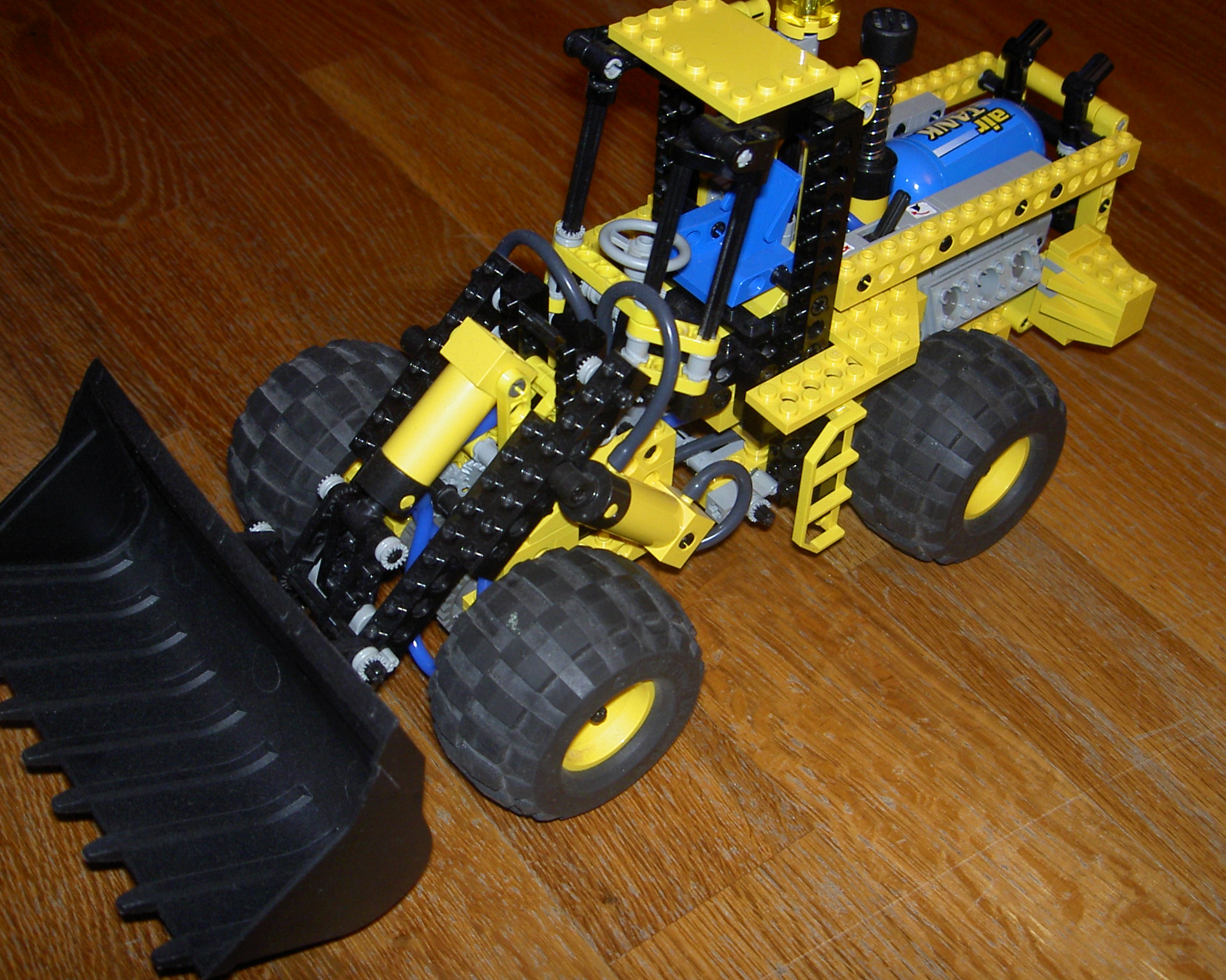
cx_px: 581
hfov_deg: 44.8
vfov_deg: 36.5
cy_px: 486
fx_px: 1487
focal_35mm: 41
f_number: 2.8
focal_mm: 8
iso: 100
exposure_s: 1/59.5
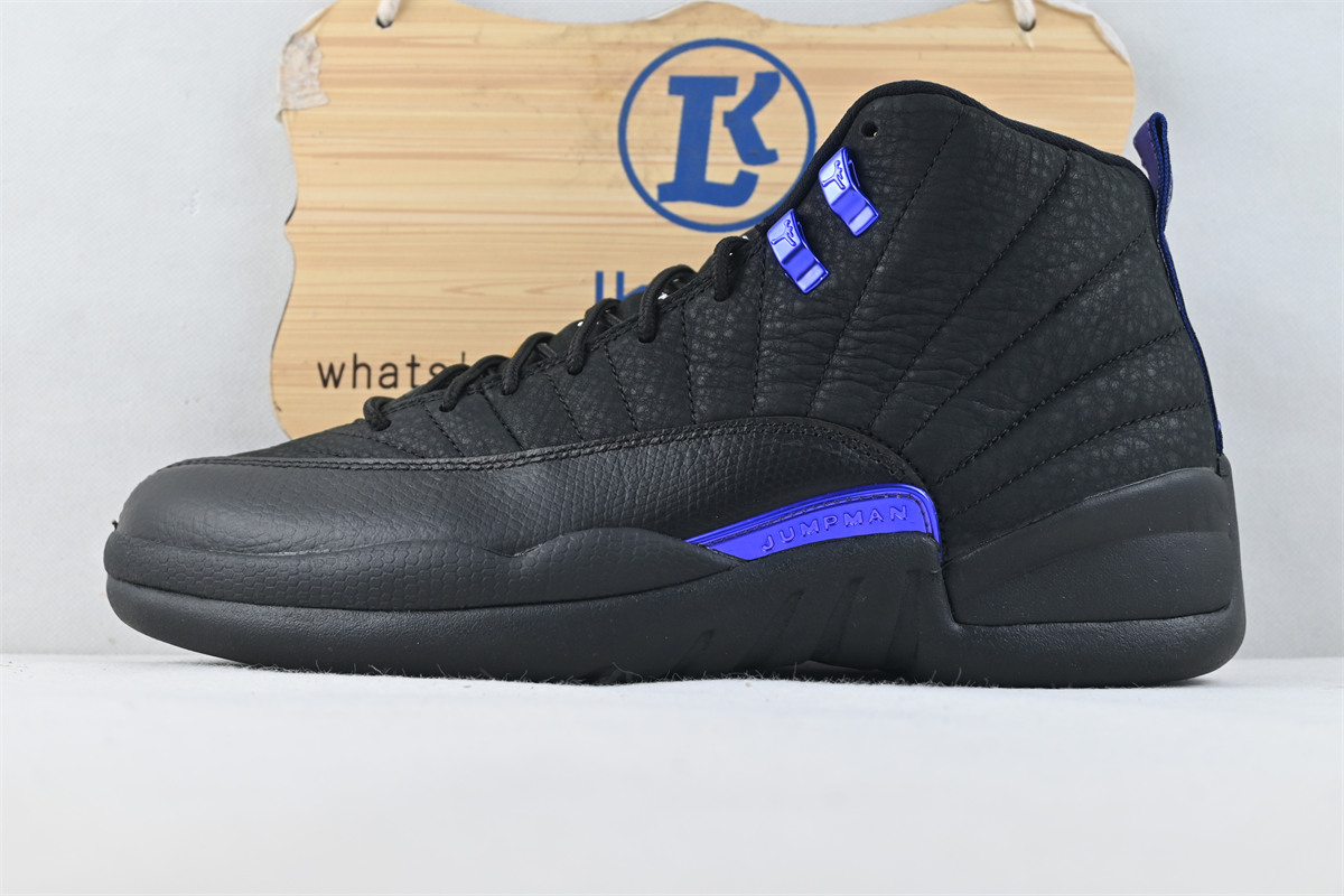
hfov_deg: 40.5
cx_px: 672
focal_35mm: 49
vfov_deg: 27.7
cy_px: 448
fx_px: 1820
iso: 180
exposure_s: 1/80
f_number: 5
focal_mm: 32.5
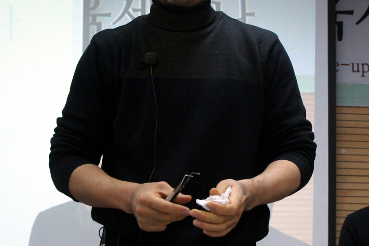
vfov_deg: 23.2
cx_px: 317
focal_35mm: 58
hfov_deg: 33.1
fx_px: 593
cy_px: 69
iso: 1600
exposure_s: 1/200
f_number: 4
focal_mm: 21
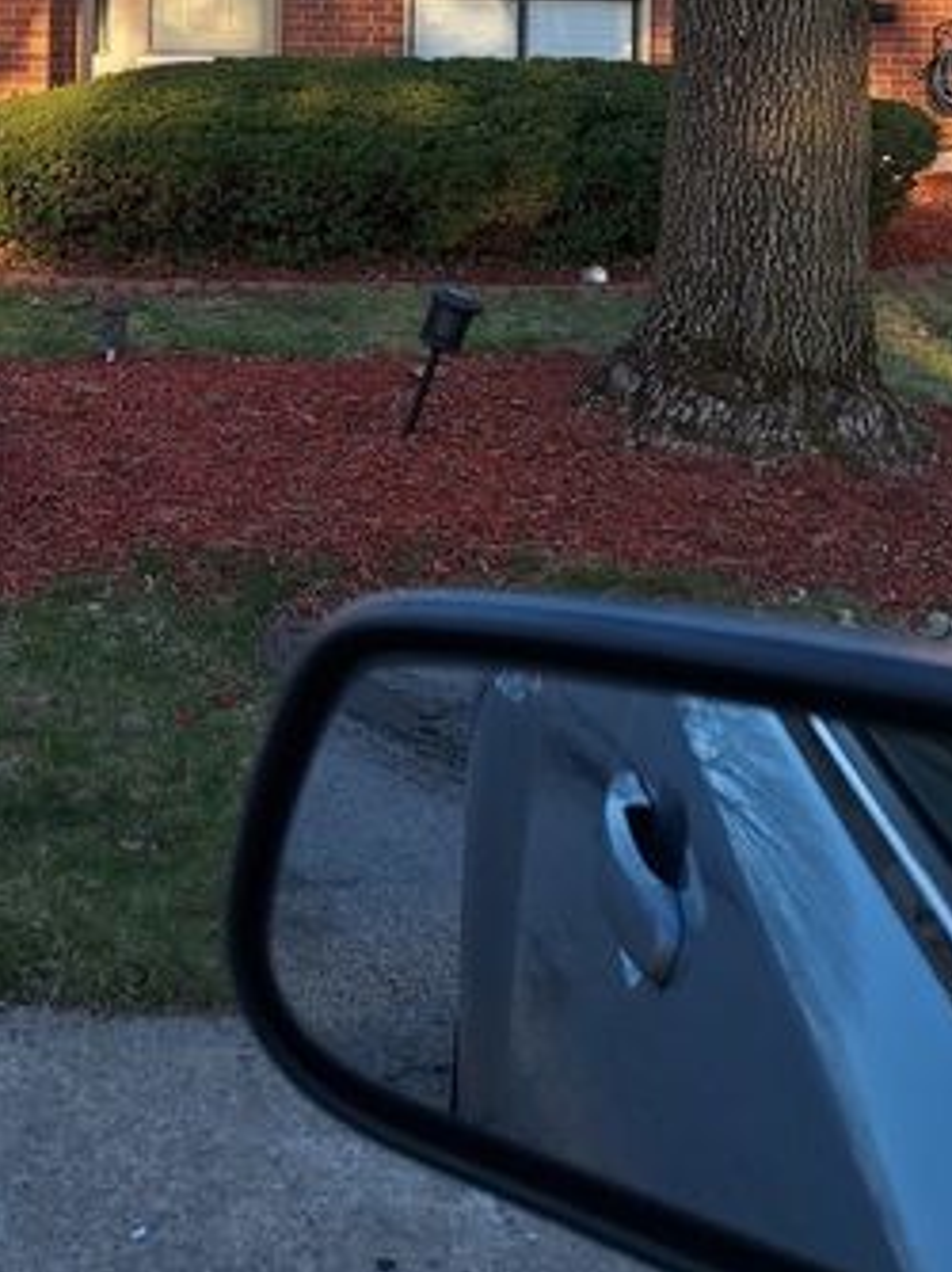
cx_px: 152
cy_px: 17
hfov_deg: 30.5
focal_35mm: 46
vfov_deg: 37.2
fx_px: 1689
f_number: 1.8
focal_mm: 5.54
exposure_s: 1/690
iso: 40
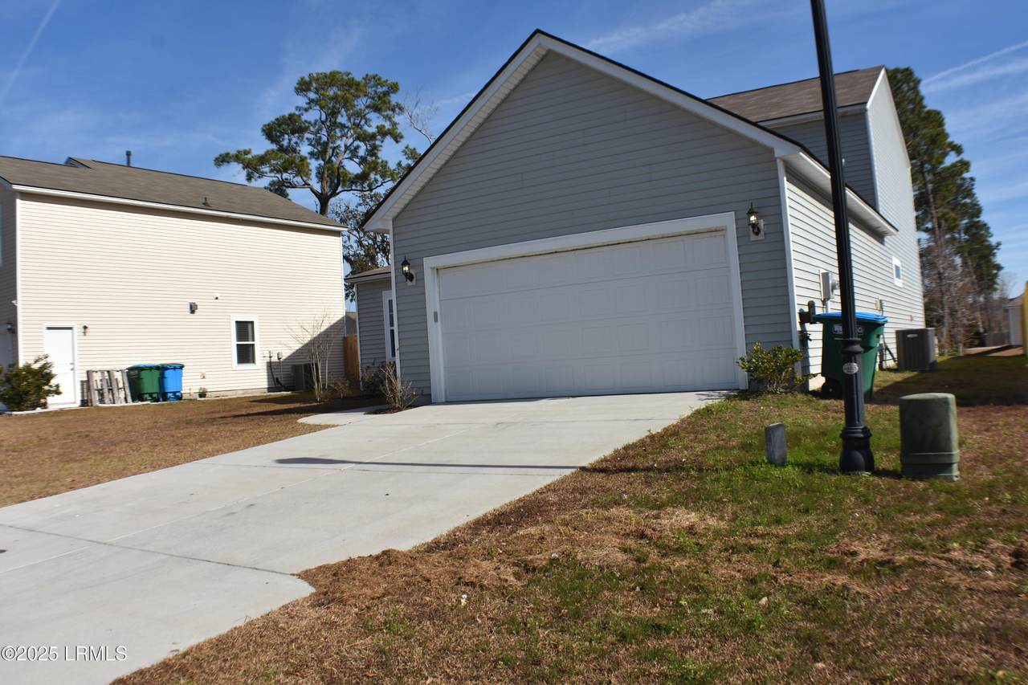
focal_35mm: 38
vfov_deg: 35.5
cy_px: 342
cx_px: 514
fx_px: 1071
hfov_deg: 51.3
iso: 110
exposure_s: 1/500
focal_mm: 25
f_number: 8
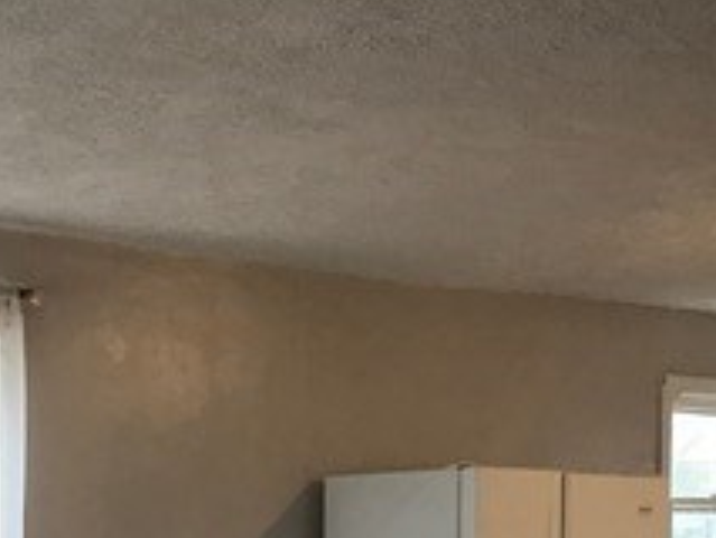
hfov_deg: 23.3
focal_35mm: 84
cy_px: 619
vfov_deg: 16.9
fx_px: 1738
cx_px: 366
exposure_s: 1/24
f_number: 1.8
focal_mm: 3.99
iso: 40
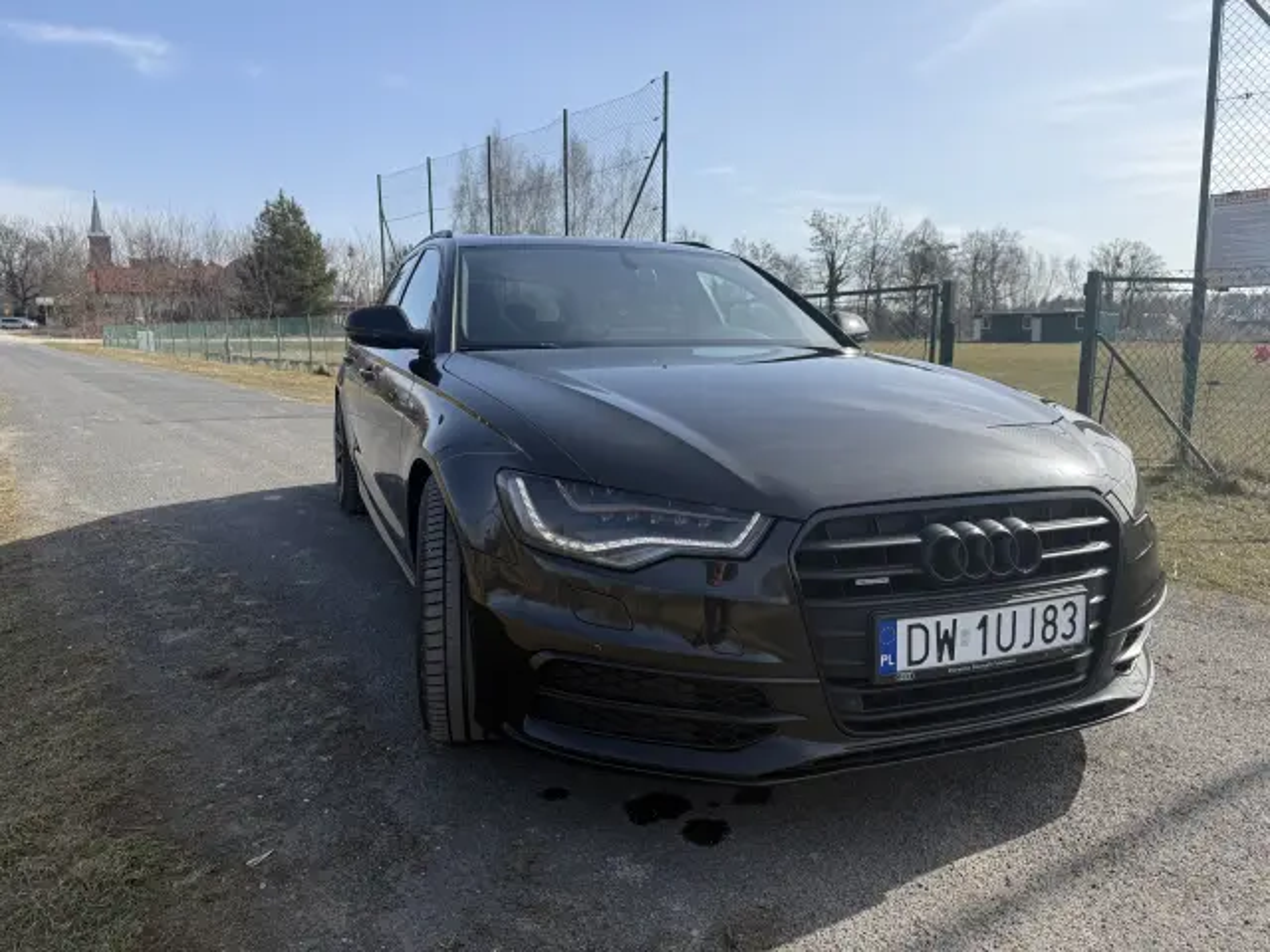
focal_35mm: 24
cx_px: 635
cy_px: 476
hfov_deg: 71.6
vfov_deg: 56.8
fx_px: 881
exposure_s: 1/3759
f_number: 1.78
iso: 80
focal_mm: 6.76
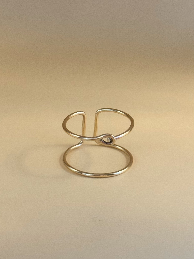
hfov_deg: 30.3
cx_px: 97
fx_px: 359
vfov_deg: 39.7
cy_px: 130
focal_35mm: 48
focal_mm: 6.76
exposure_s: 1/33
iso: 200
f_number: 1.78
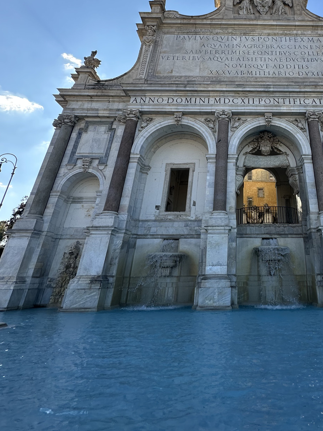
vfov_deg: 69.7
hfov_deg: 55.6
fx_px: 286
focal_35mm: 23
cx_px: 248
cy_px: 115
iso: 40
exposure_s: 1/895
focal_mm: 2.22
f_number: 2.2
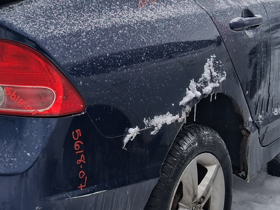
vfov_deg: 20.1
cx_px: 55
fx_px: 591
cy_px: 86
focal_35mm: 73
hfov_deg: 26.2
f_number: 1.8
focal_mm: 3.98
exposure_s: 1/100
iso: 25
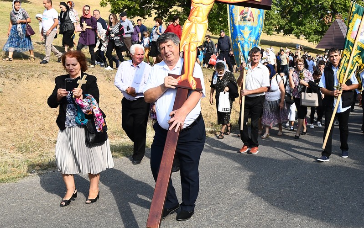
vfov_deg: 27.9
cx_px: 251
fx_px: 456
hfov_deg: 42.7
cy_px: 82
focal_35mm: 46
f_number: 4
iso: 640
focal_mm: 20
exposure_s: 1/4000
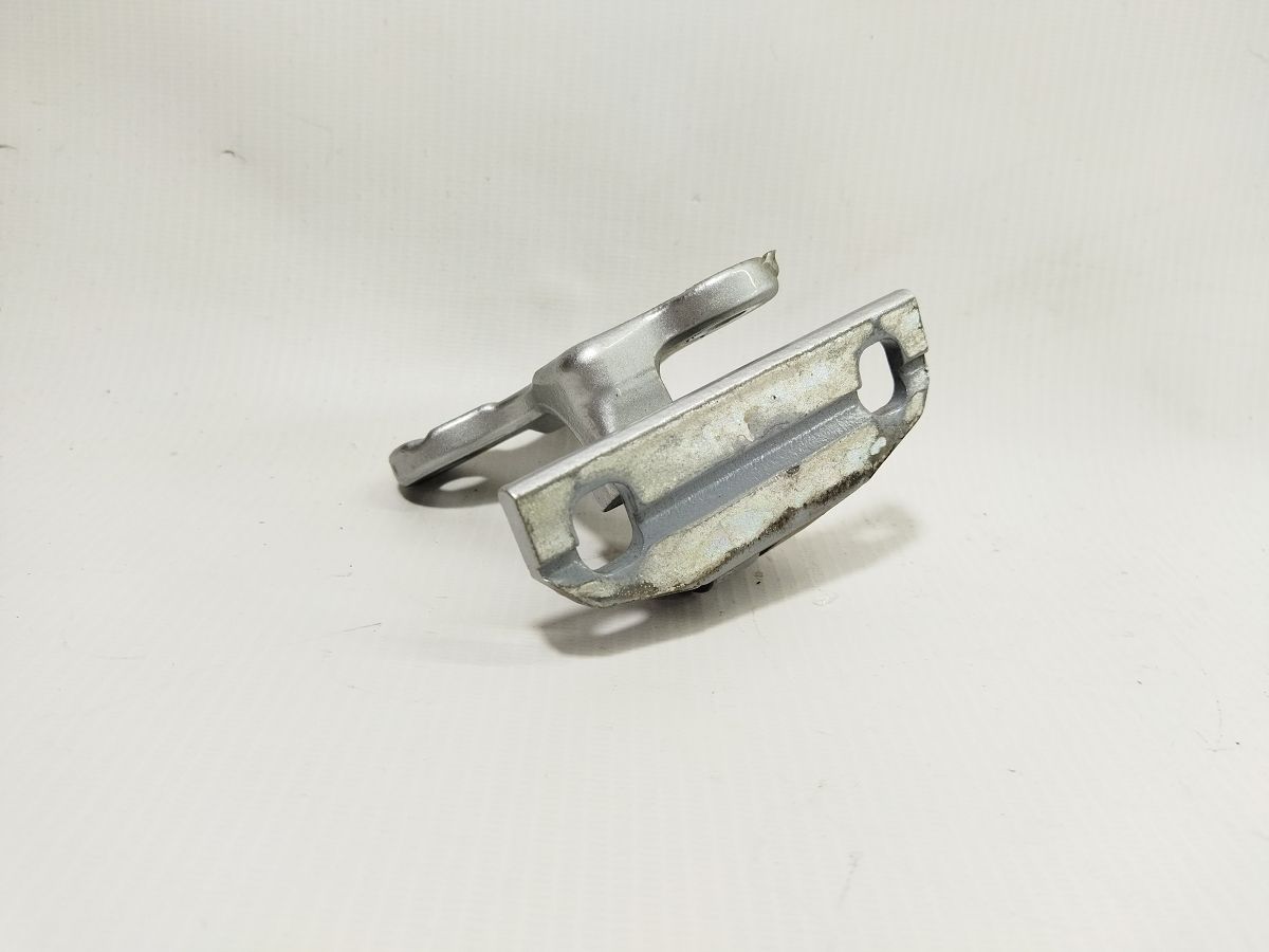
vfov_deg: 51.4
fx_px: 990
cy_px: 476
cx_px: 634
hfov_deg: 65.3
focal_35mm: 27
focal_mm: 4.71
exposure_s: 1/101
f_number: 1.79
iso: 99
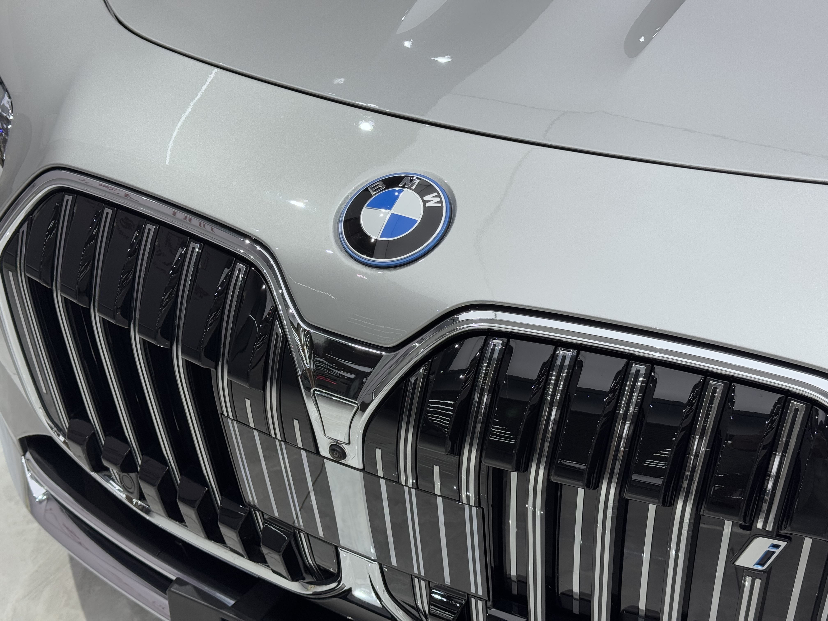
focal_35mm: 48
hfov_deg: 39.7
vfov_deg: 30.3
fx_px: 1148
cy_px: 310
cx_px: 414
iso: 64
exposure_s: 1/255
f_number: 1.78
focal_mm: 6.76
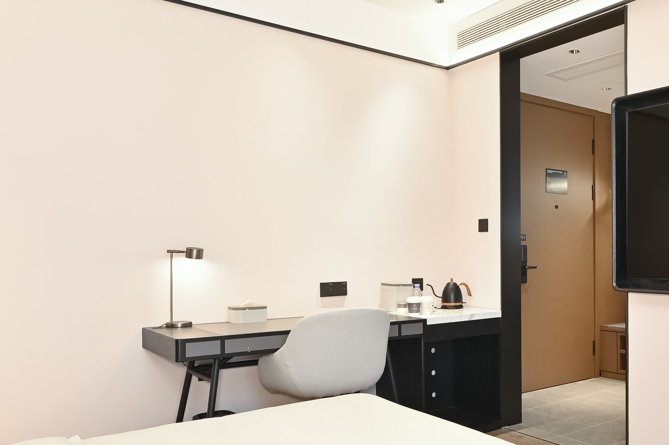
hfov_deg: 54.5
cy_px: 263
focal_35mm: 33
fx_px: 613
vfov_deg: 39.8
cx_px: 505
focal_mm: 14
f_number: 9
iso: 400
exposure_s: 1/15
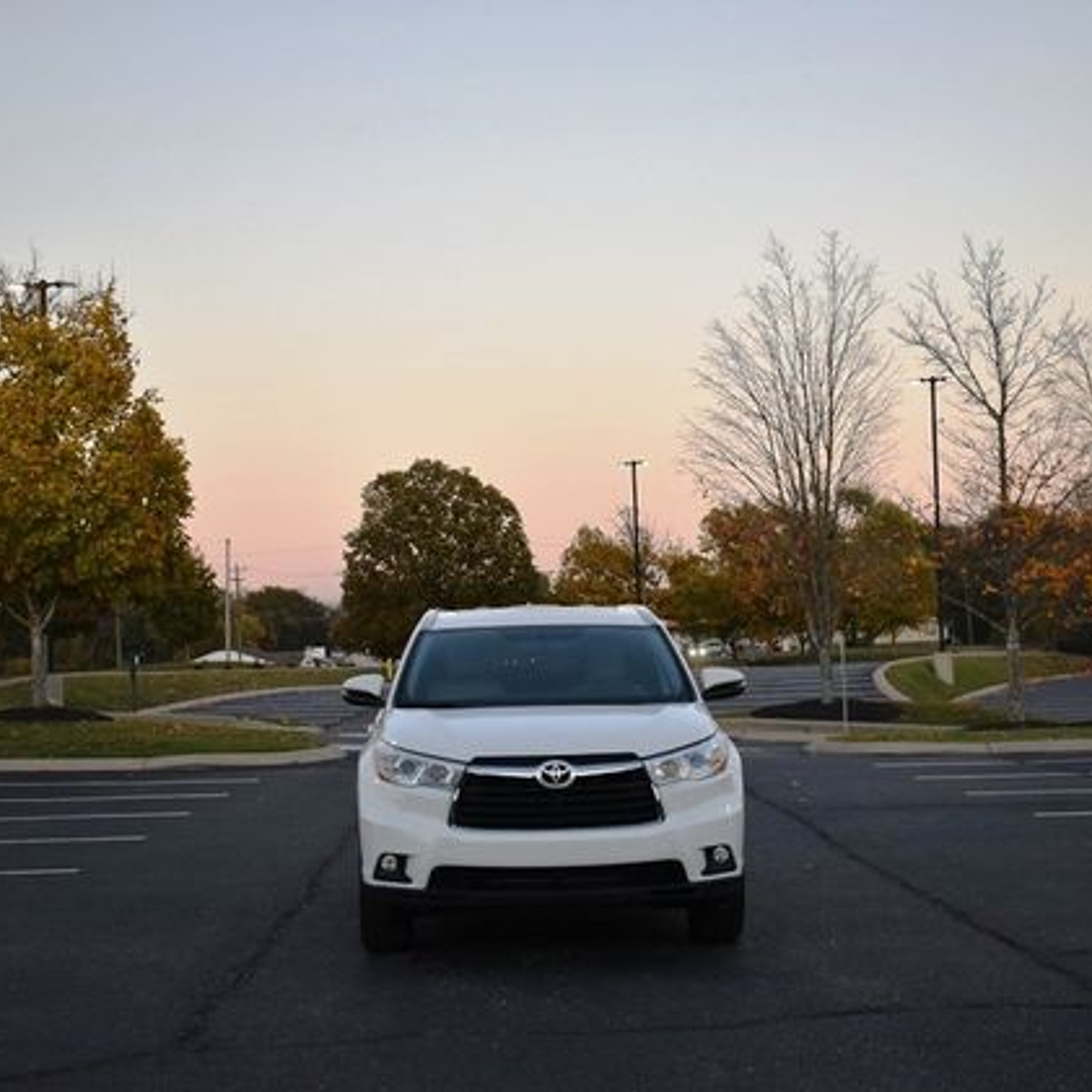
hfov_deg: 27.7
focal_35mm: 62
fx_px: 2213
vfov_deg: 27.7
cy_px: 549
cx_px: 568
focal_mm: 32
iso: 560
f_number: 4.5
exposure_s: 1/250
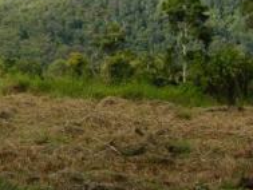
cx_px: -153
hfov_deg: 12.5
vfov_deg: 9.9
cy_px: -27
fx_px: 1082
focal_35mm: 148
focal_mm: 8.9
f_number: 5.6
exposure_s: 1/240
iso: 50
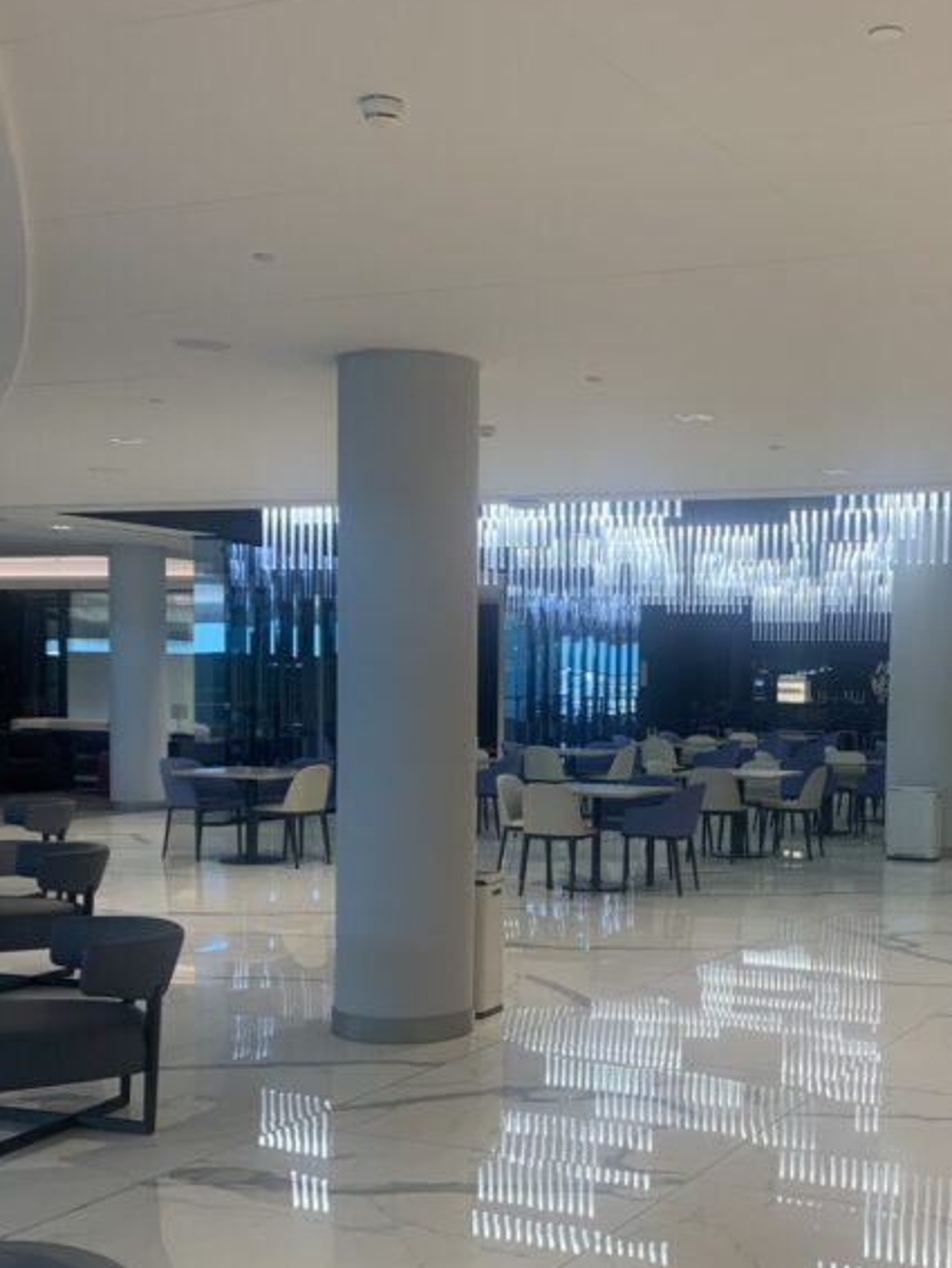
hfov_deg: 30.5
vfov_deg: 40.1
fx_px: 1722
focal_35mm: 47
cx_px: 679
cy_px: 809
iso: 80
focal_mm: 4.25
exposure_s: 1/96
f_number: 1.8
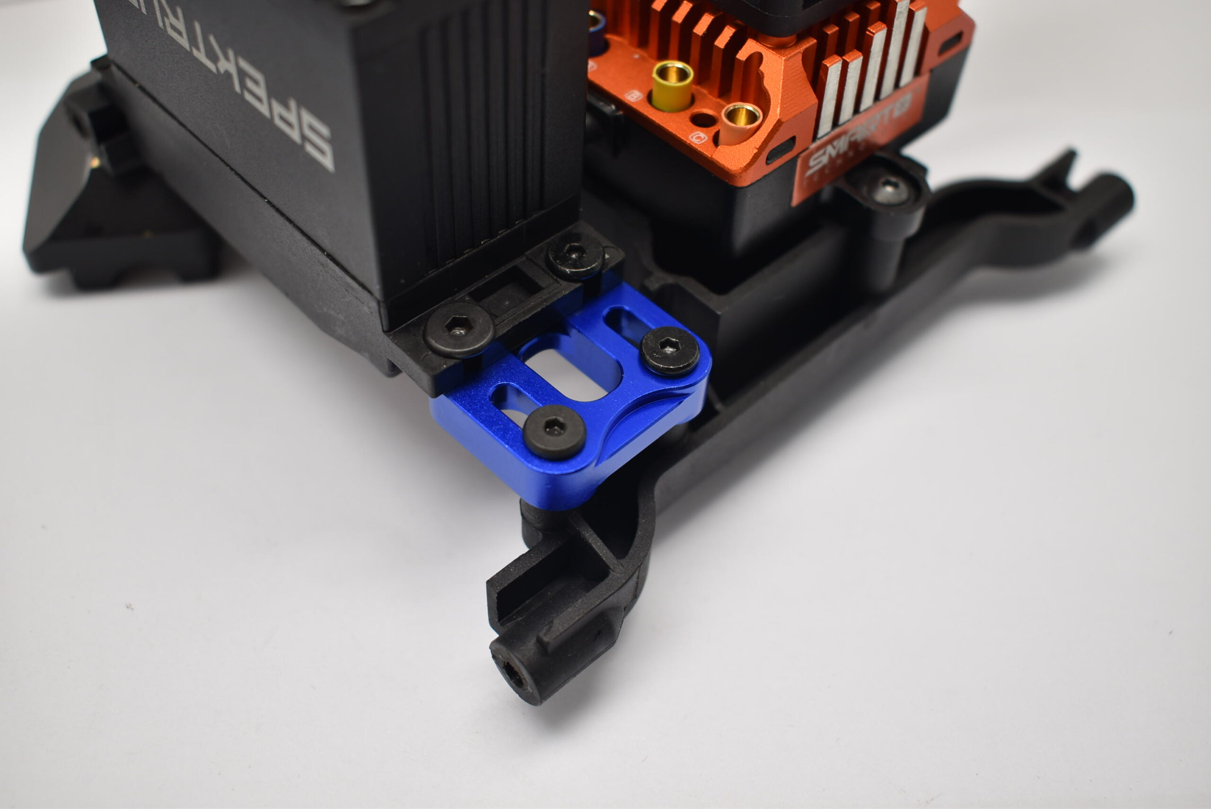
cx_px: 606
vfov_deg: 34.3
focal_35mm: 39
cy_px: 404
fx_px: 1313
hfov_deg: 49.5
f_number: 4.5
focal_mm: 26
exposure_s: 1/100
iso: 100
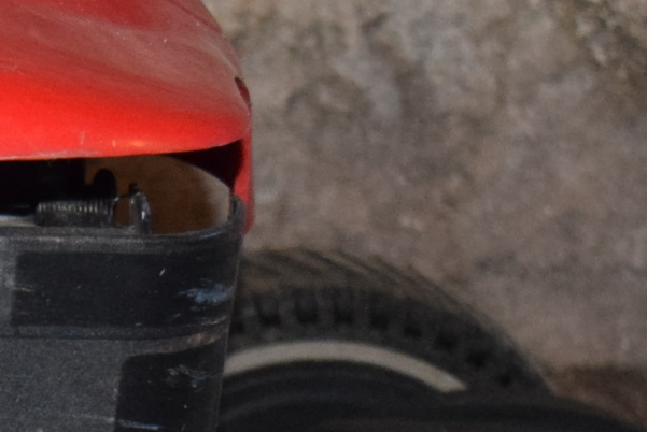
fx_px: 3894
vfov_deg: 6.2
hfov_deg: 9.0
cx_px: -631
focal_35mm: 216
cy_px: 746
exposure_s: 1/60
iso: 2200
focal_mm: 29
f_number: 4.2
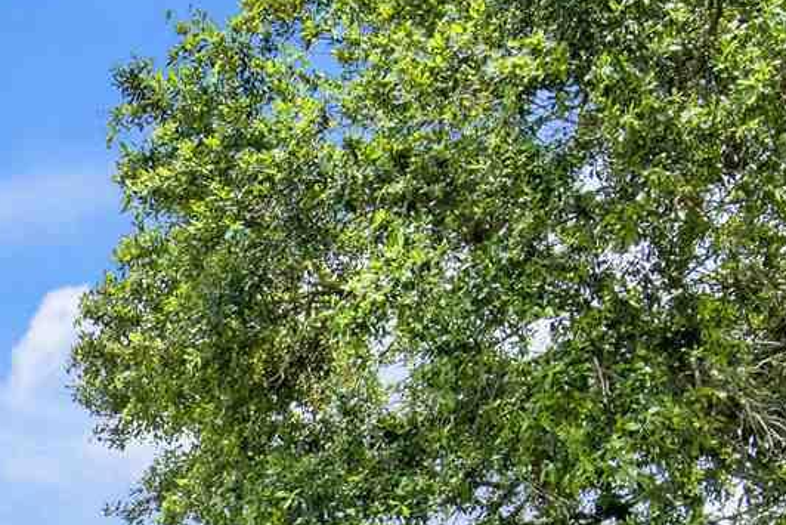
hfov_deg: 14.6
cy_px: 1050
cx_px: -508
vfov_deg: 10.0
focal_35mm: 127
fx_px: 2773
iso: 200
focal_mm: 22
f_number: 11
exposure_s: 1/250
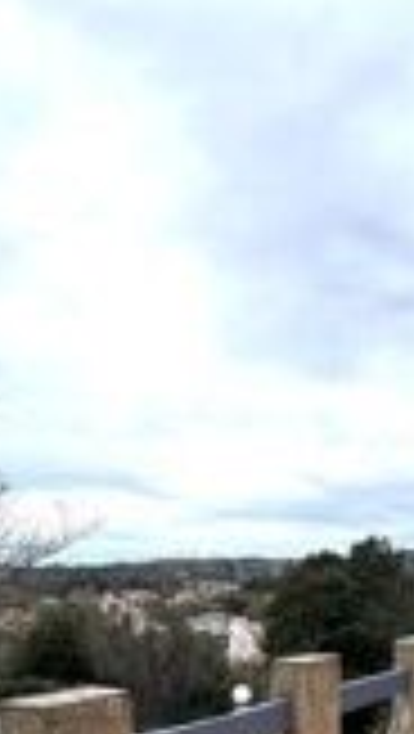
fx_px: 779
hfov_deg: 28.3
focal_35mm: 40
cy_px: 633
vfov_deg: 46.5
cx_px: 396
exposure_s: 1/600
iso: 50
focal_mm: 2.22
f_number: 2.2
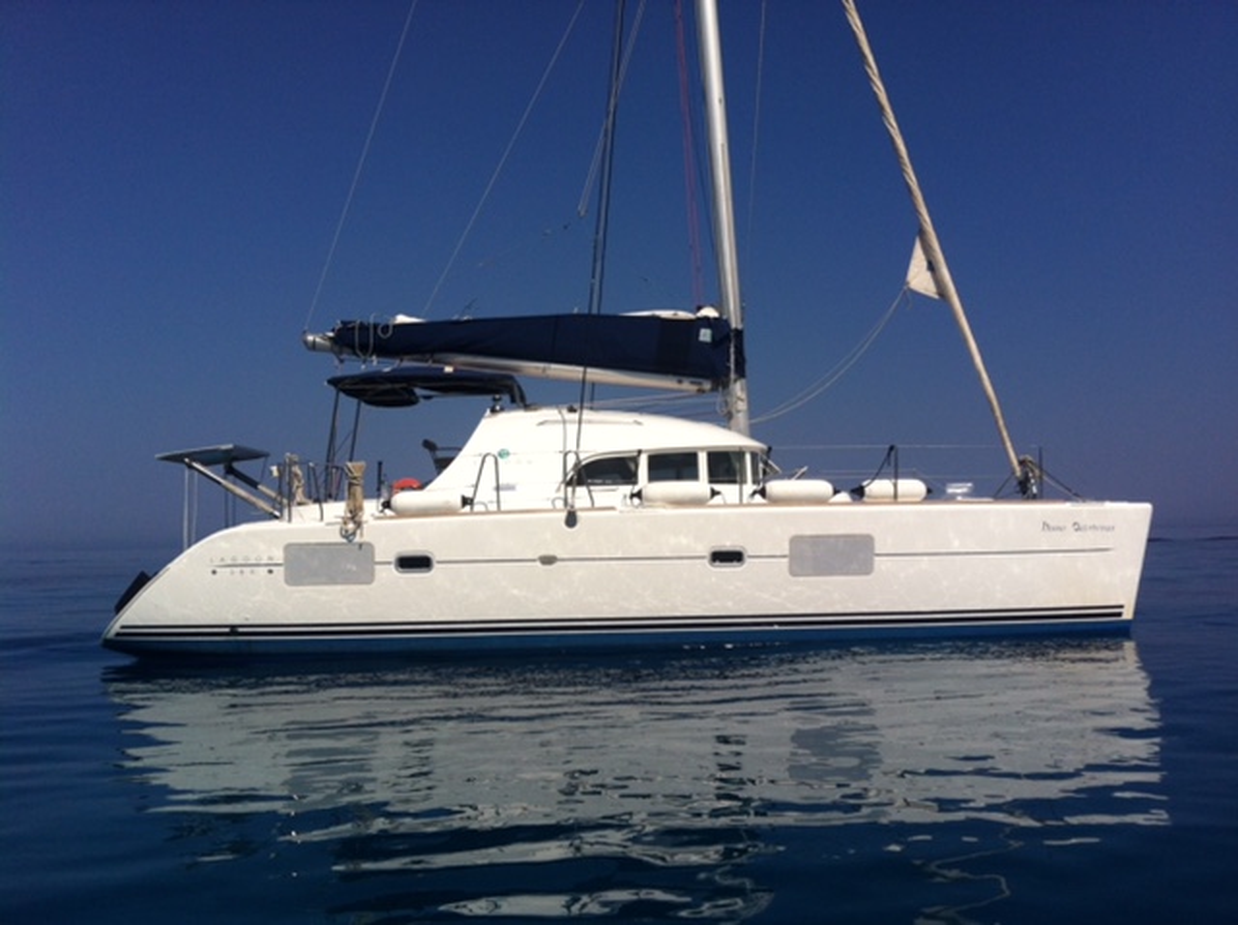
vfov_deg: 40.6
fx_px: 1250
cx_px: 619
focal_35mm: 35
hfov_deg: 52.7
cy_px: 462
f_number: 2.8
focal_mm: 3.85
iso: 80
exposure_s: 1/3771
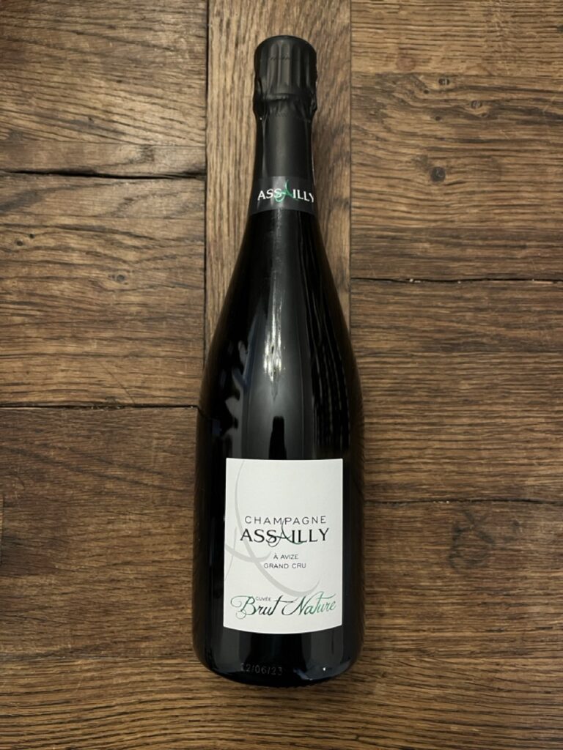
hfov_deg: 53.1
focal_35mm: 26
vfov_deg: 67.3
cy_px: 375
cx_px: 282
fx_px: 564
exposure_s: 1/50
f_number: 1.6
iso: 400
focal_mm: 5.1
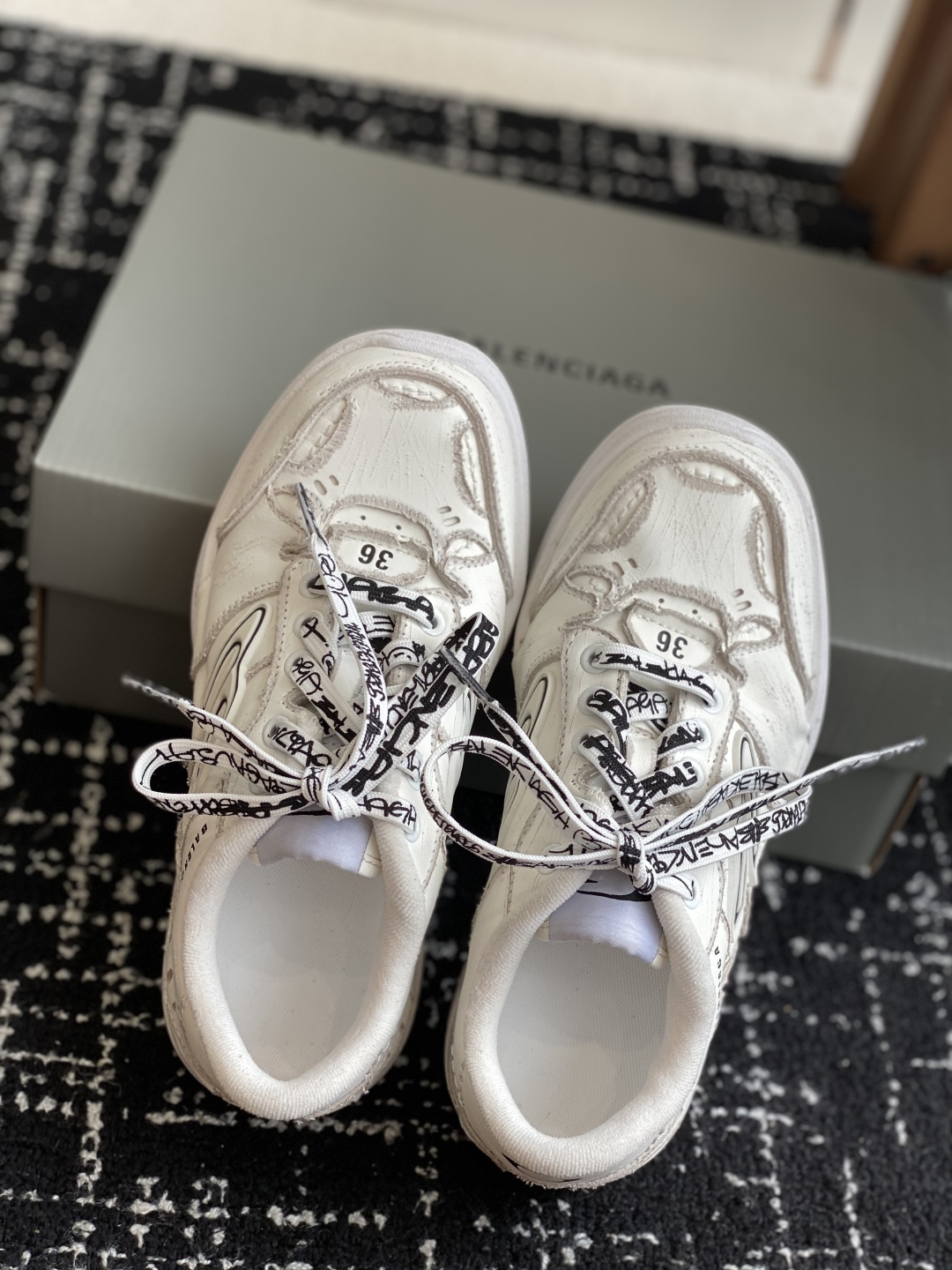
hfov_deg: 28.0
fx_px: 1907
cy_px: 635
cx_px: 476
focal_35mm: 52
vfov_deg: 36.8
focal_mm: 6
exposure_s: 1/180
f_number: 2
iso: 20
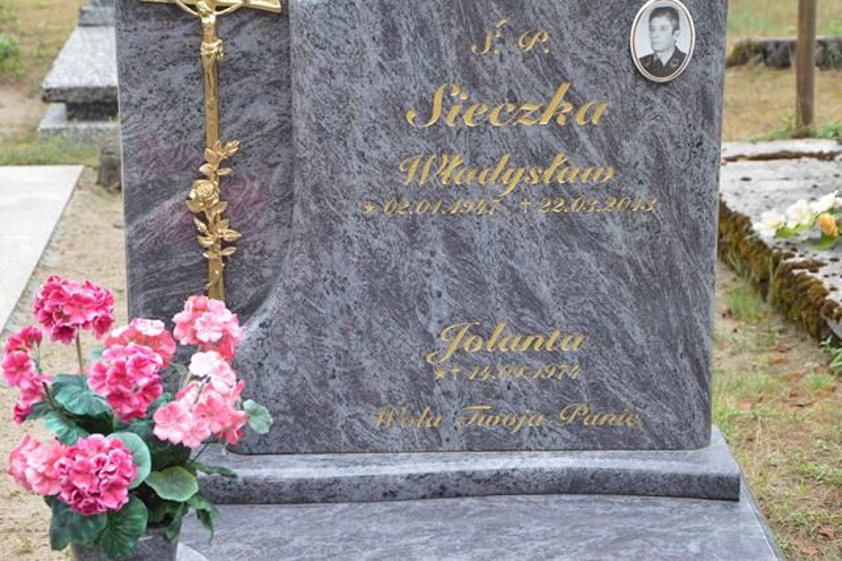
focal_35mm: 87
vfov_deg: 15.7
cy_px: 280
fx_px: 2034
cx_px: 421
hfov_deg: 23.4
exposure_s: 1/125
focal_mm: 58
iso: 360
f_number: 5.6
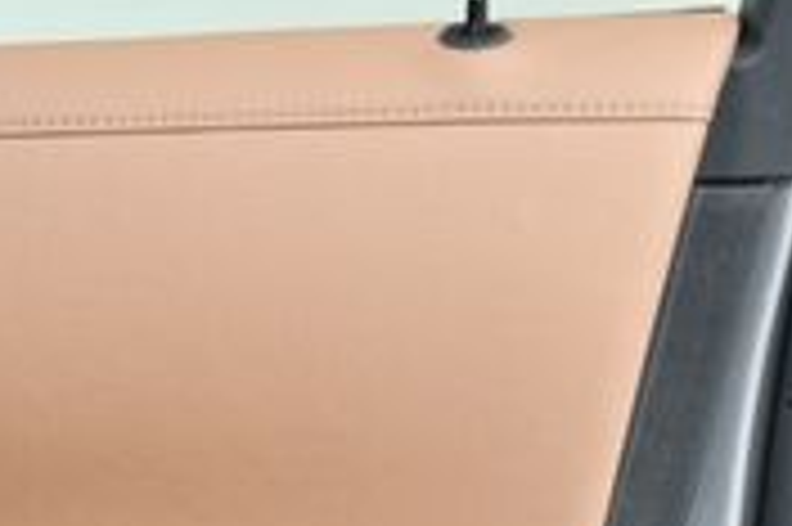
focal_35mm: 131
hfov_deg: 14.8
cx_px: -302
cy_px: 832
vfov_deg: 10.1
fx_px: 2879
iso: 100
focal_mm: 24
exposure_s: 1/160
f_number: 6.3
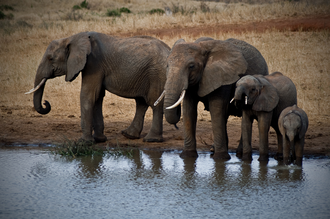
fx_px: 2129
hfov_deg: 8.9
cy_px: 110
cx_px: 165
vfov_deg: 5.9
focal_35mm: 232
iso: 200
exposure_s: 1/320
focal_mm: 155
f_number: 4.5
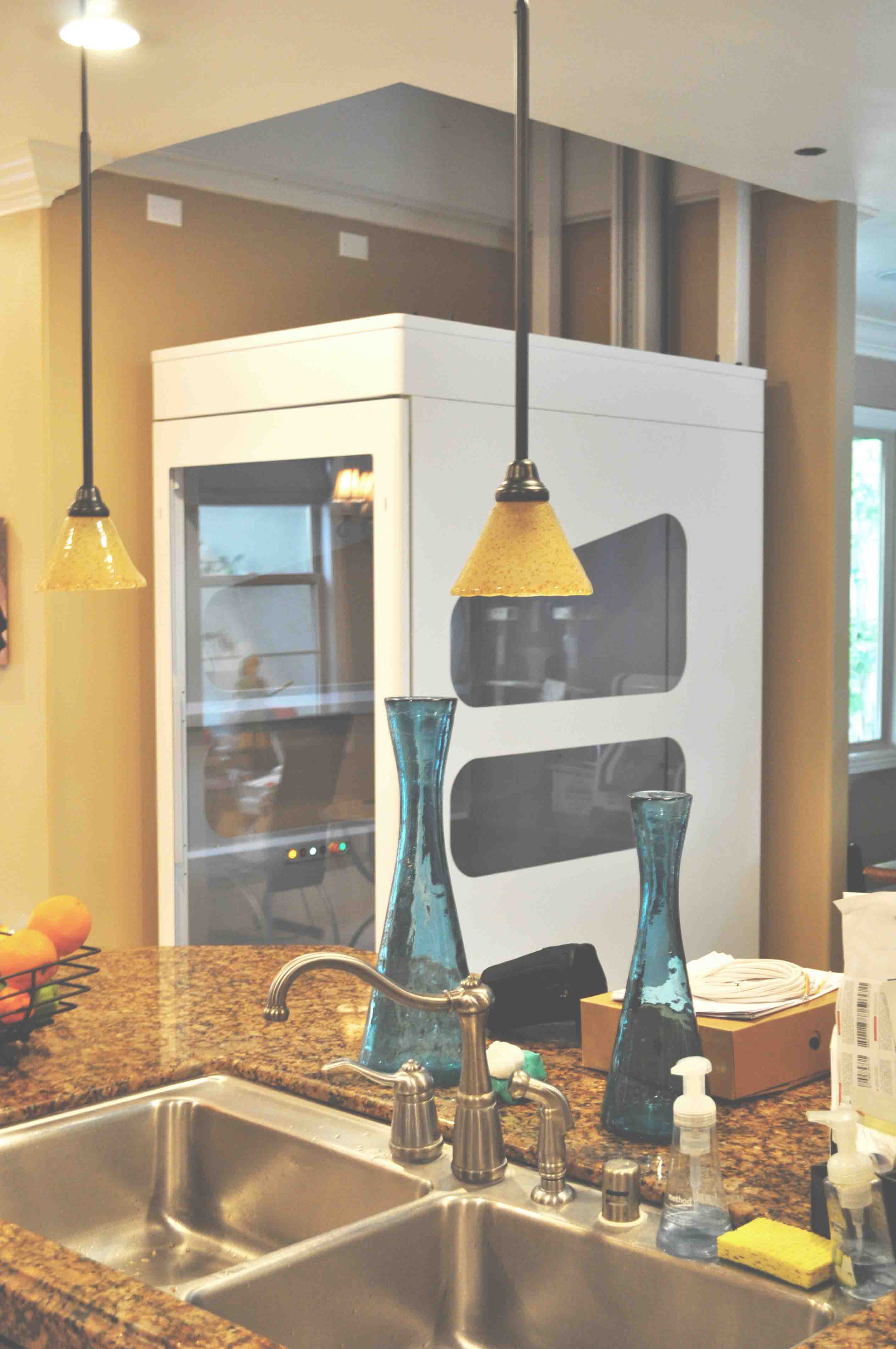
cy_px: 674
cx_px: 448
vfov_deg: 43.7
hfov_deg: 29.8
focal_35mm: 45
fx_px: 1684
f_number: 4.5
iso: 800
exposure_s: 1/30
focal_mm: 30
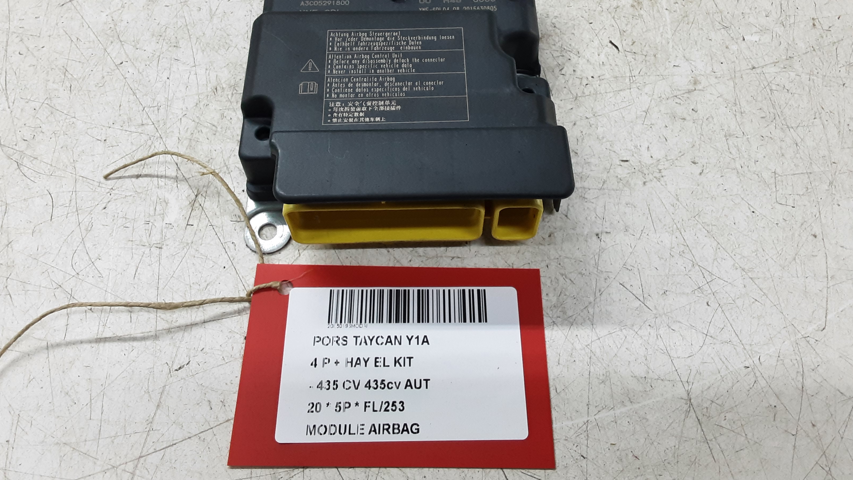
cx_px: 421
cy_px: 162
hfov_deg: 64.3
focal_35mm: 30
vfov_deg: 38.5
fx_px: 679
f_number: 1.9
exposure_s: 1/50
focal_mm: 2.91
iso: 100
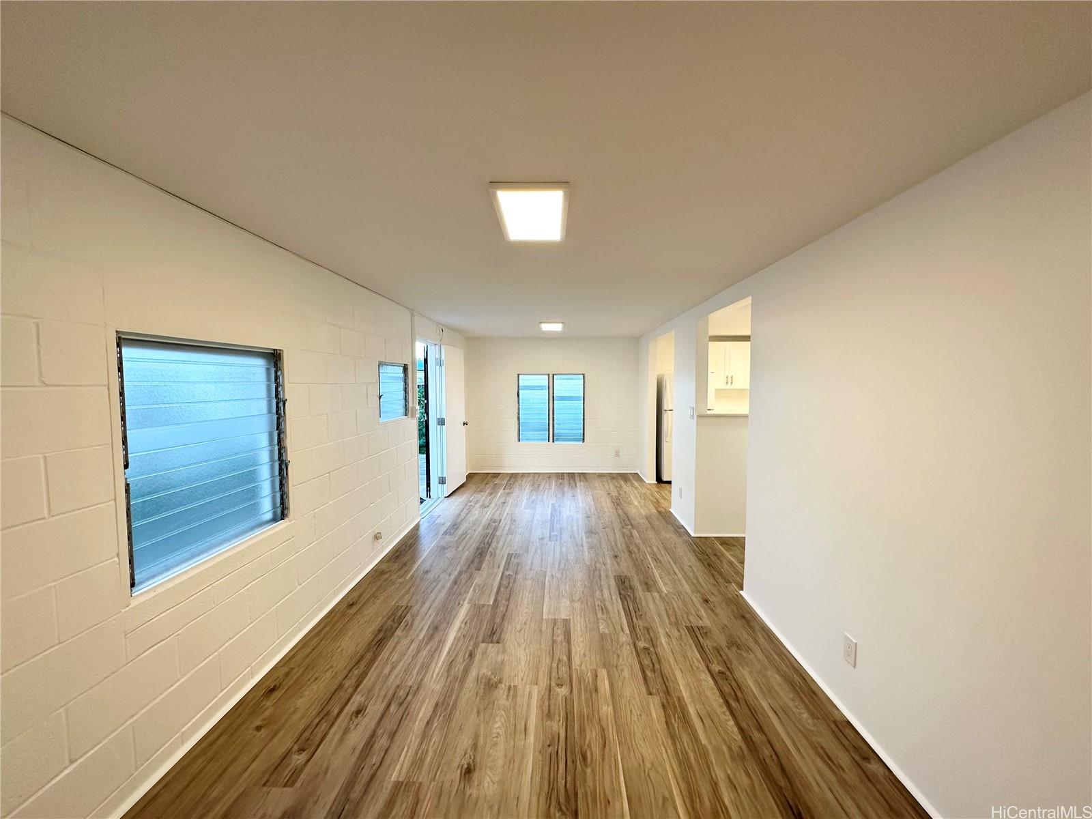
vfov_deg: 85.7
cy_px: 410
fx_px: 442
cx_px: 546
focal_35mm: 14
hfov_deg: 102.1
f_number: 2.2
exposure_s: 1/120
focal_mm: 2.22
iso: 160
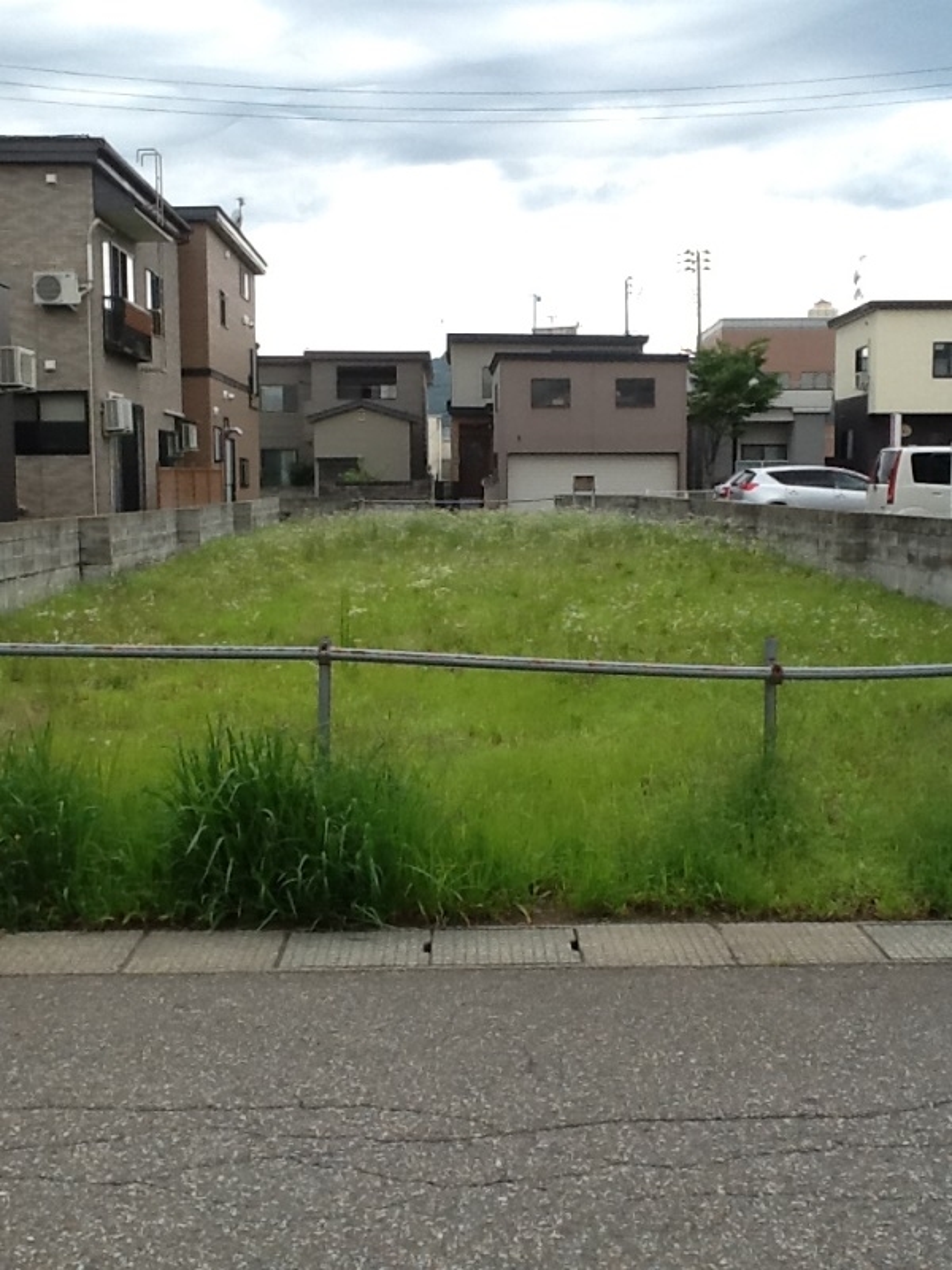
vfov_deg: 42.9
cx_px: 476
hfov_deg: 32.9
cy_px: 635
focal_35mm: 44
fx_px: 1613
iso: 40
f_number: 2.4
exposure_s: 1/431
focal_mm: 2
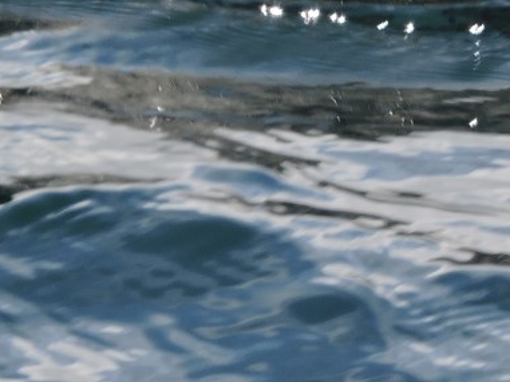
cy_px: -225
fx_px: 27849
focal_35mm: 1892
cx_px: 7
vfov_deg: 0.8
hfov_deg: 1.0
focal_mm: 89.6
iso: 100
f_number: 5.6
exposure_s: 1/320
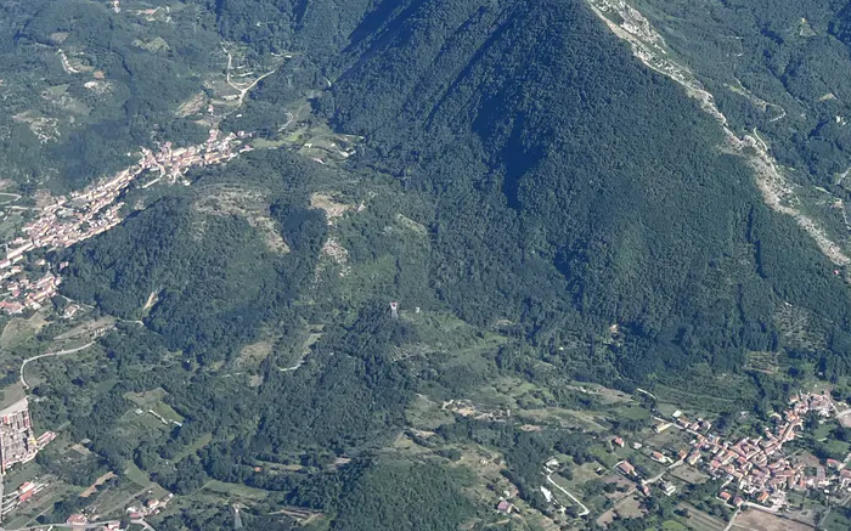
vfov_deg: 19.1
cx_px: 839
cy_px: -159
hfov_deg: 30.3
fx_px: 1461
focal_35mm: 63
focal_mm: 5.1
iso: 50
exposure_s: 1/2688
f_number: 1.6
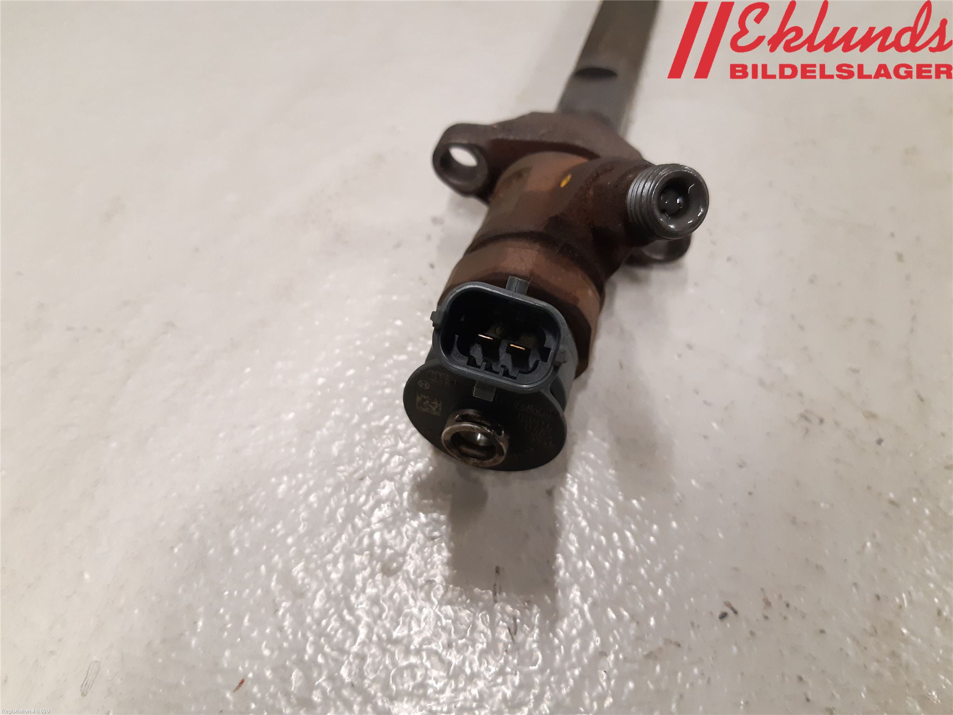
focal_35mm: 26
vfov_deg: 53.1
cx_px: 476
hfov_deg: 67.3
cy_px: 358
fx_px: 716
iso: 250
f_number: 1.7
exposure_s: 1/50
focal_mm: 3.93
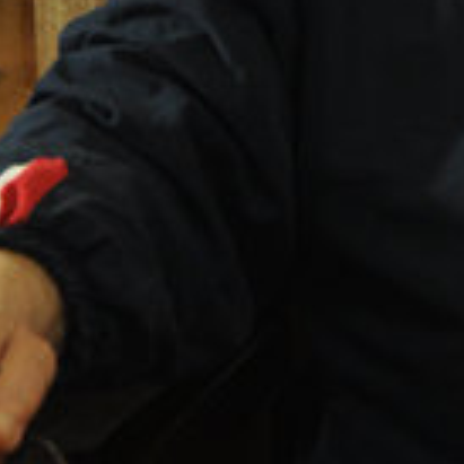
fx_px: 2487
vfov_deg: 10.1
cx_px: 694
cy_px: -335
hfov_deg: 10.3
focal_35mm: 164
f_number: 4
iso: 320
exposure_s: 1/15
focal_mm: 26
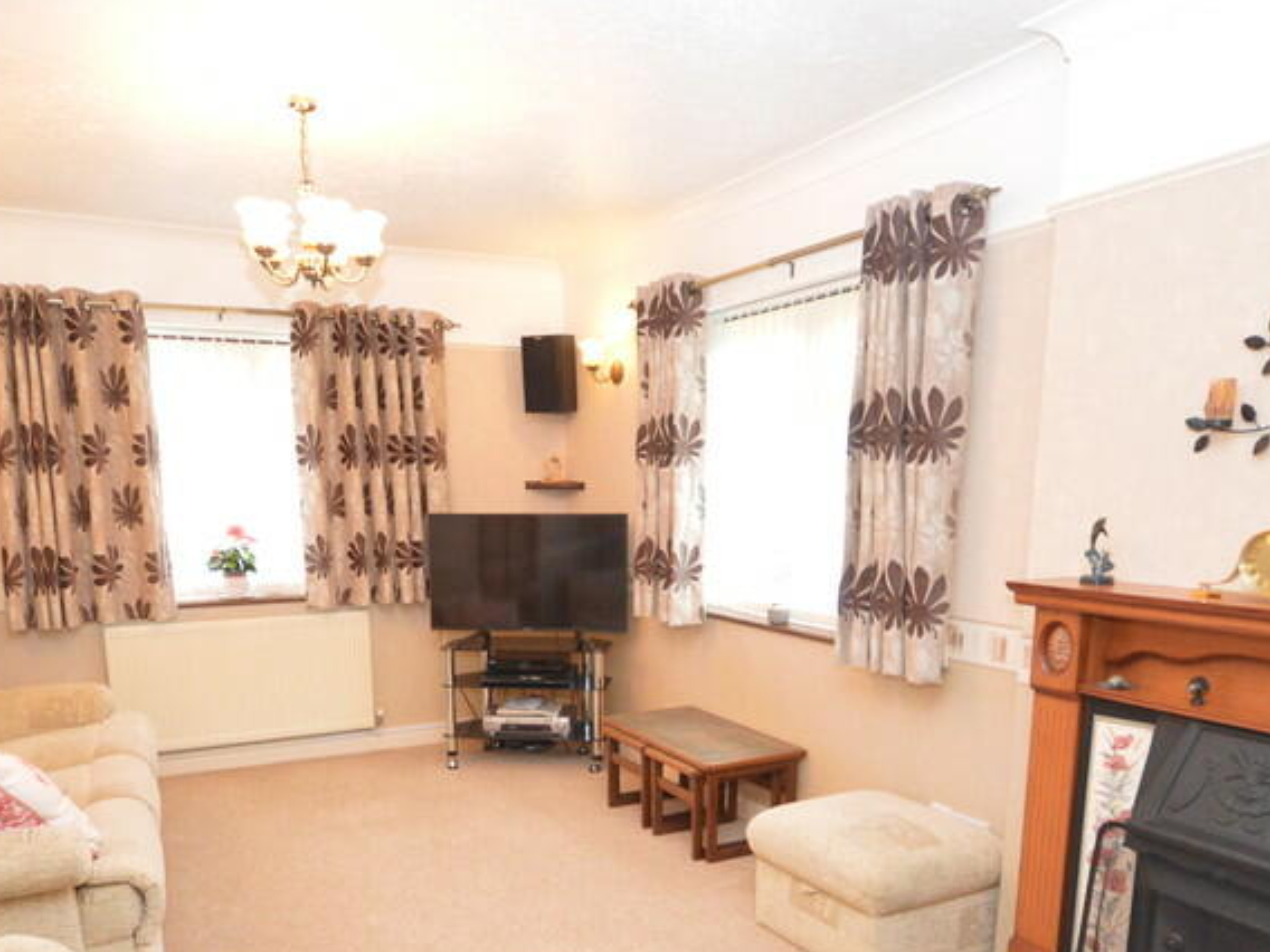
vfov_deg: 51.3
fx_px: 954
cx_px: 613
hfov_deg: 67.3
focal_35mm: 26
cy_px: 685
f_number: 4
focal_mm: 10
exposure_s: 1/60
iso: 2200
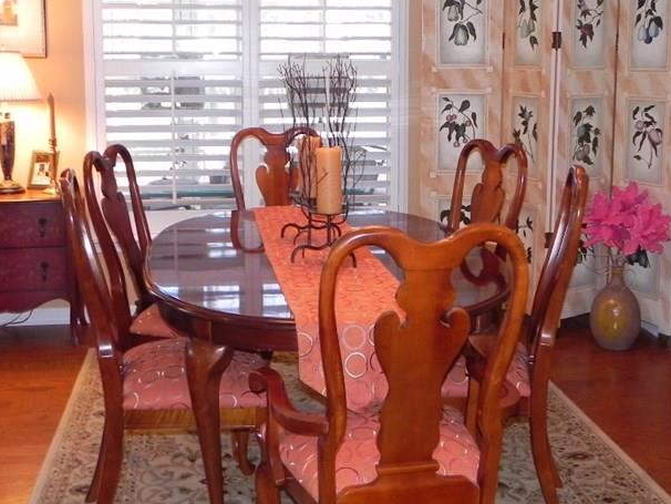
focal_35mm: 49
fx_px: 950
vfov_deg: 29.6
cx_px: 355
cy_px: 186
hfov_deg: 38.9
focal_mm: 5.2
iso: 198
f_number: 2.8
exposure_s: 1/30
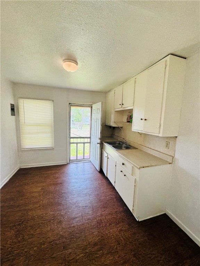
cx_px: 100
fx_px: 108
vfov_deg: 102.1
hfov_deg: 85.7
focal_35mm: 14
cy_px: 133
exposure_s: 1/120
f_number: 2.2
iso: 80
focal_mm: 2.22
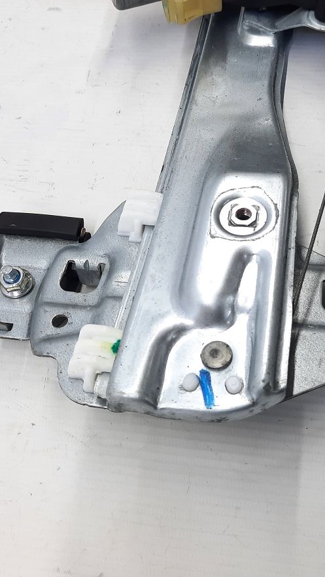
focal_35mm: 37
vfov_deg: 54.0
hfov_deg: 31.8
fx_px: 567
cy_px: 291
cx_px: 215
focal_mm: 4.6
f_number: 2
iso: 64
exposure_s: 1/50
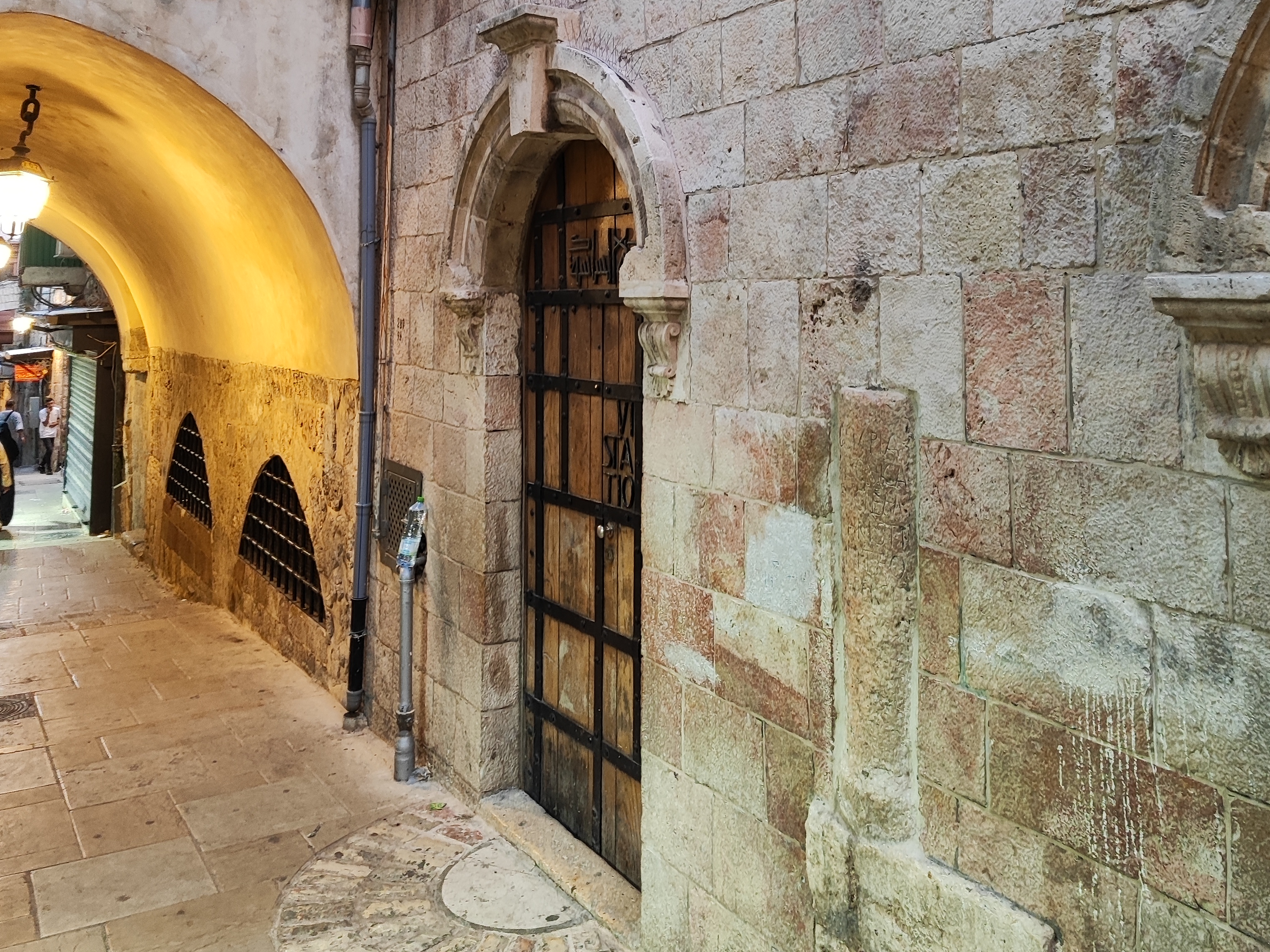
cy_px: 228
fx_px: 1137
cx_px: 637
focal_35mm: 31
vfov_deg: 43.8
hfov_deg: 58.4
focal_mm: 5.4
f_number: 1.8
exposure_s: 1/50
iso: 469
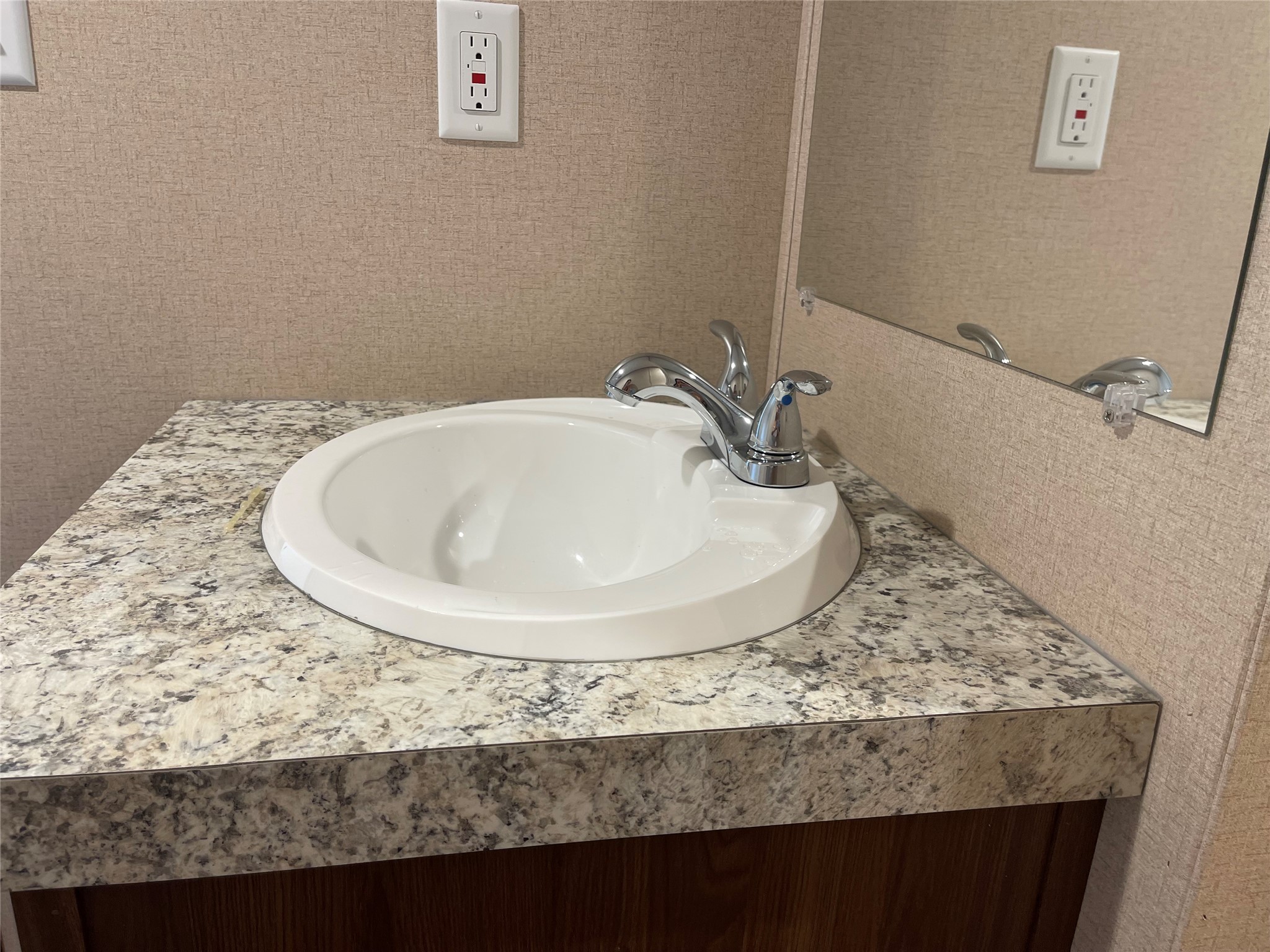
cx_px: 635
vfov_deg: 54.9
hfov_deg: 69.4
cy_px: 476
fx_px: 917
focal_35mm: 25
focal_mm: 5.1
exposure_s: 1/60
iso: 80
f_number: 1.6
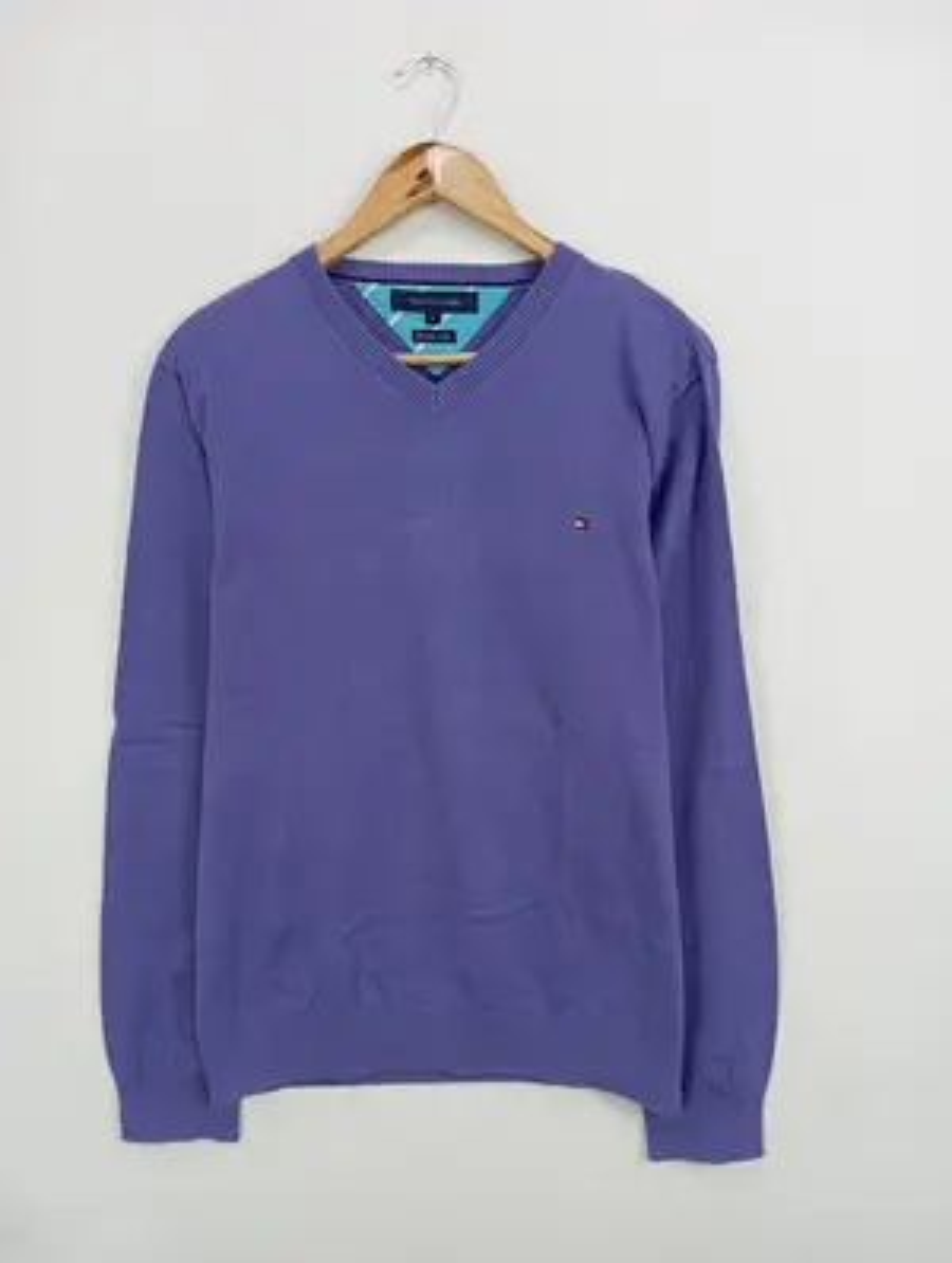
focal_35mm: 28
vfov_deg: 63.4
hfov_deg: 49.9
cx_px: 476
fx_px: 1023
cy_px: 632
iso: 93
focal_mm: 4.22
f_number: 1.8
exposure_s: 1/100
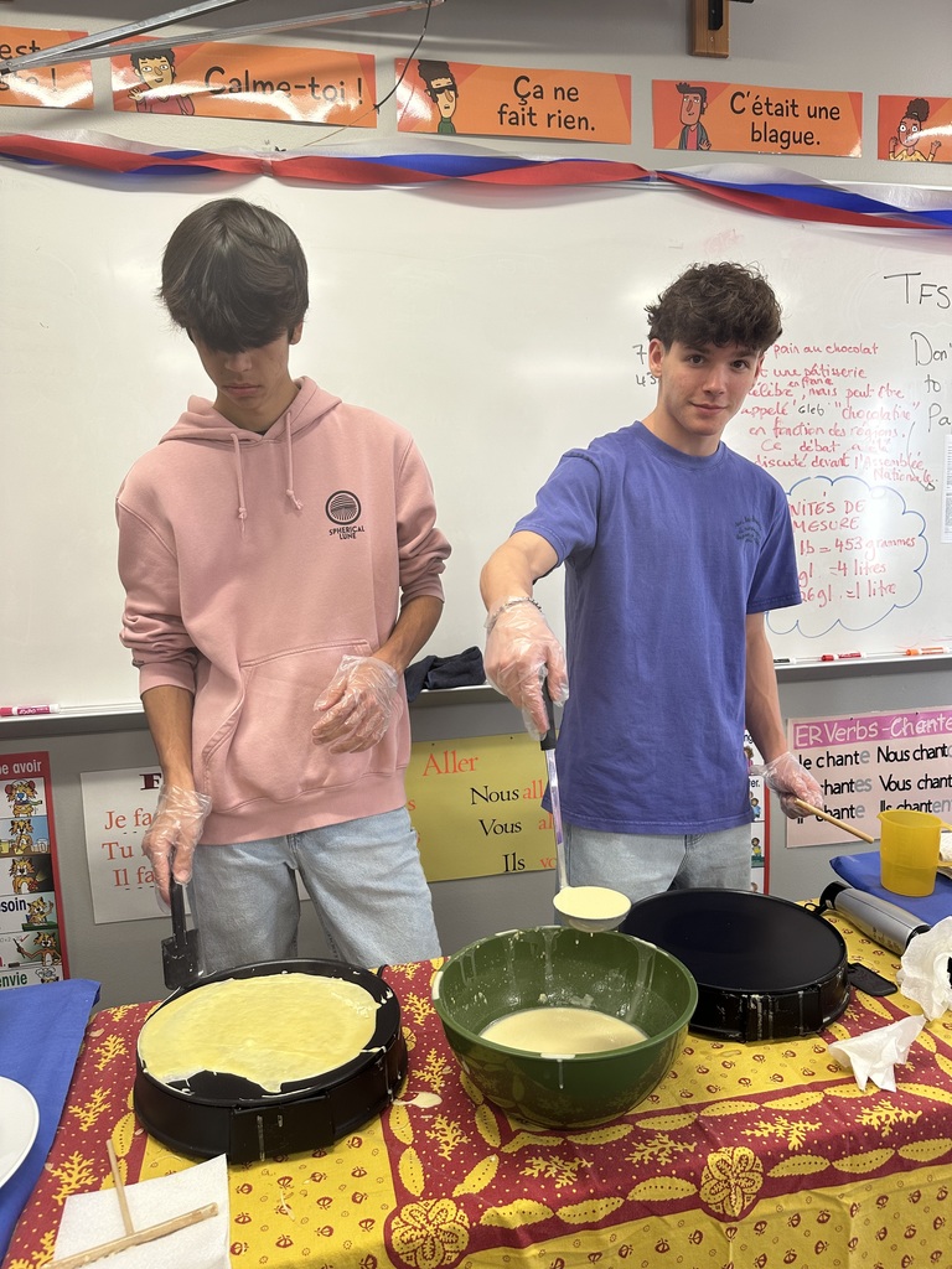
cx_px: 476
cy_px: 634
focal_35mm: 24
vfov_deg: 71.6
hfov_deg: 56.8
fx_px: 880
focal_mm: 6.86
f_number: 1.78
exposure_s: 1/60
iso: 125
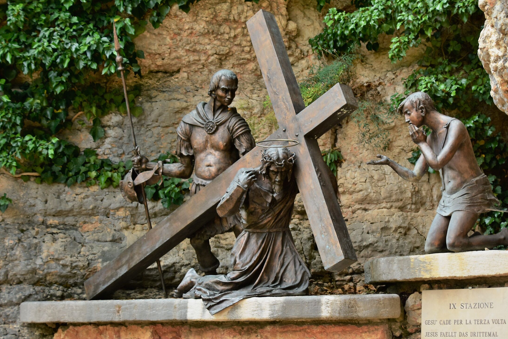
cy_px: 178
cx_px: 272
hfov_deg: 31.9
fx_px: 889
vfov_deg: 21.6
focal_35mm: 63
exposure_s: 1/60
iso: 140
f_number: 4.2
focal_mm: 38
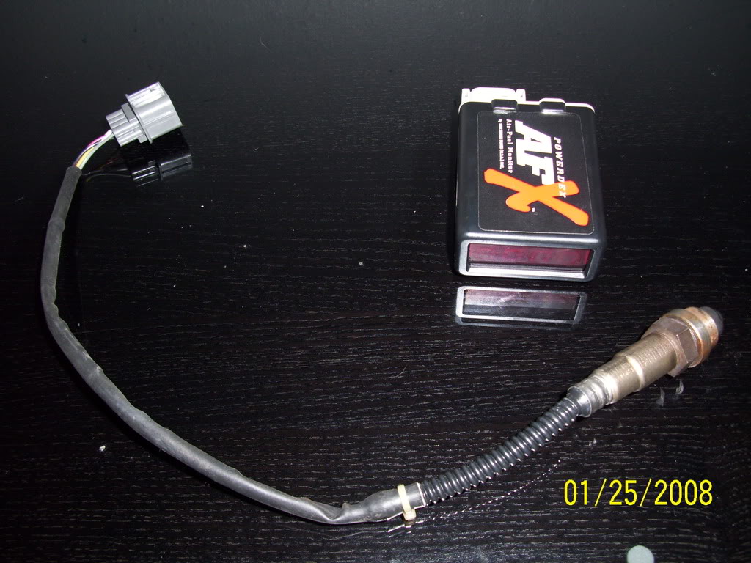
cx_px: 376
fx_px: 738
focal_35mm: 34
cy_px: 282
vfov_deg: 41.8
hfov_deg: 54.0
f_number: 2.9
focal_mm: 5.7
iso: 80
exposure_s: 1/40
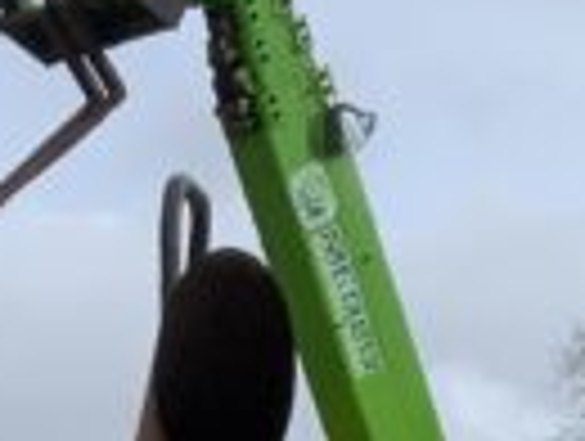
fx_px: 3860
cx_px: -104
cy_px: 1022
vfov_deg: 6.3
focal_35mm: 228
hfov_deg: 8.6
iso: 16
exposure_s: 1/759
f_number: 1.8
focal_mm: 3
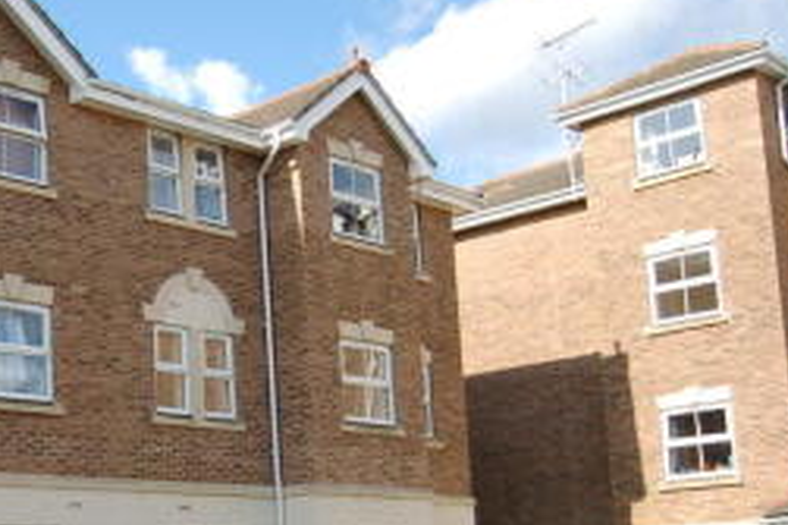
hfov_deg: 33.2
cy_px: 401
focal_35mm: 57
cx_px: 75
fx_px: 1247
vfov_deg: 23.5
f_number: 3.8
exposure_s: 1/1000
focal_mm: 20
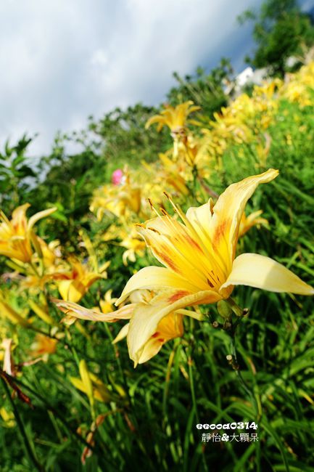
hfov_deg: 53.1
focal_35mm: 24
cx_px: 157
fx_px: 314
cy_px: 236
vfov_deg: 73.8
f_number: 4
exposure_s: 1/125
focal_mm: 8.8
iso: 125
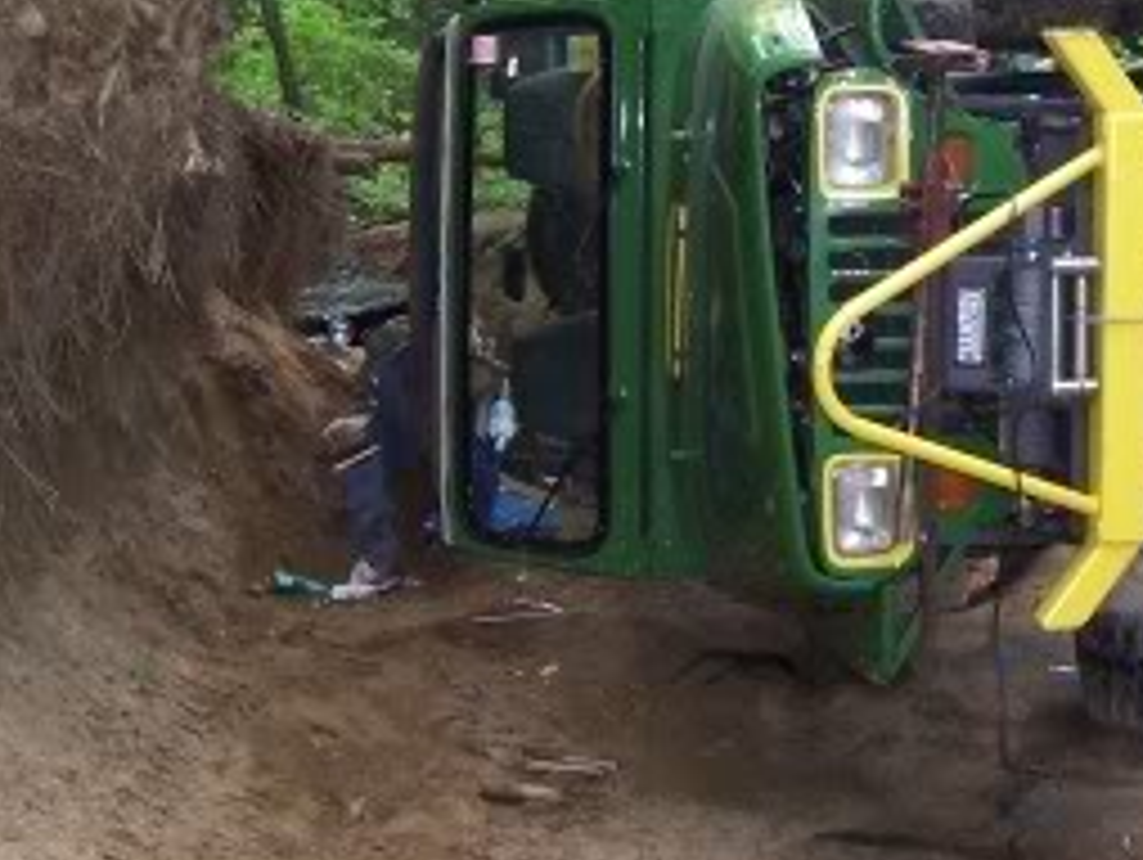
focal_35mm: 74
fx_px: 2446
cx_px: 914
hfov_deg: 25.8
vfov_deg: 19.7
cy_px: 173
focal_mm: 5.6
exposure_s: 1/60
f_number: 2.8
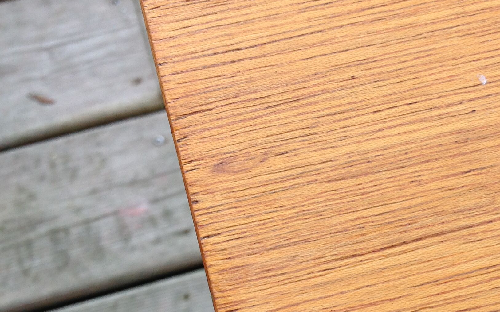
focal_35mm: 59
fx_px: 804
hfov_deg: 34.1
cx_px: 354
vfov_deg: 21.6
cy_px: 266
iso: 50
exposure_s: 1/135
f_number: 2.4
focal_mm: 4.28
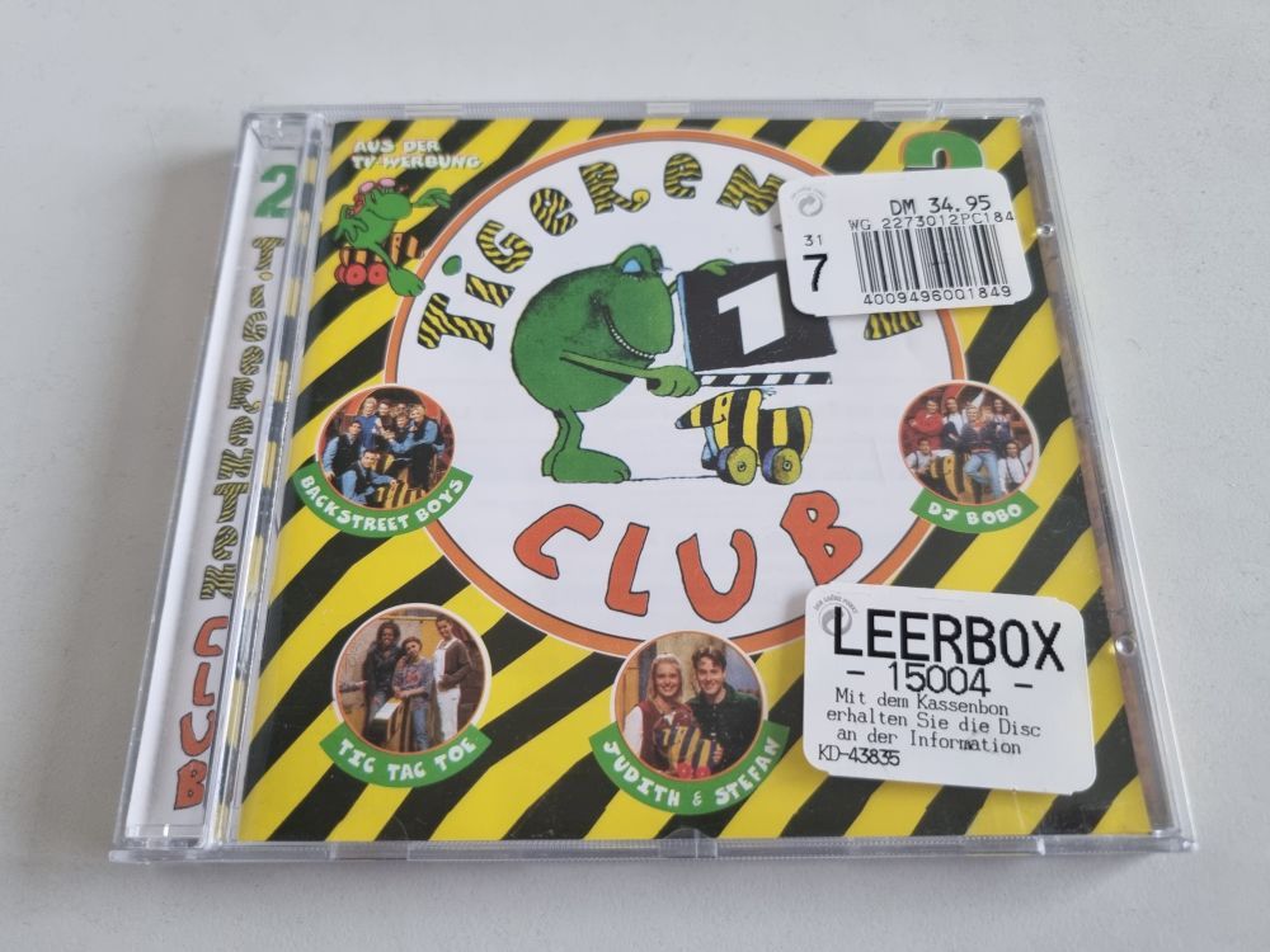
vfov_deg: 53.1
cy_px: 476
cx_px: 635
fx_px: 954
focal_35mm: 26
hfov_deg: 67.3
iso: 320
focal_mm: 5.4
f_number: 1.8
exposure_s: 1/50
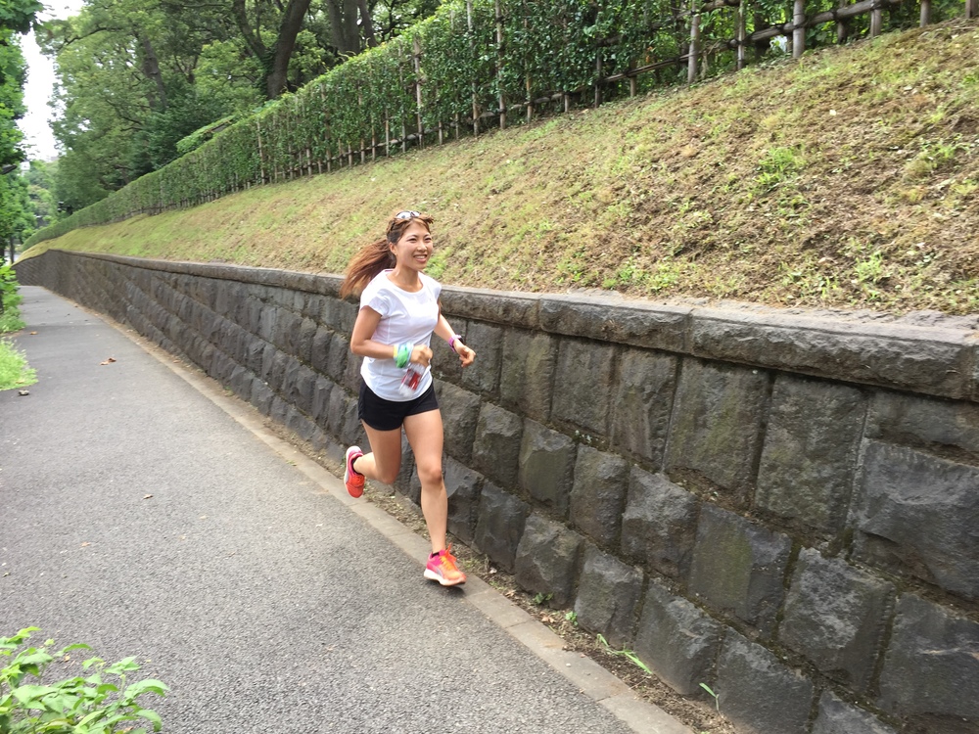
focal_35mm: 29
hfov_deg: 61.7
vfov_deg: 48.2
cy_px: 367
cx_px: 490
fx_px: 820
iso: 32
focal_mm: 4.15
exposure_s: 1/229
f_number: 2.2
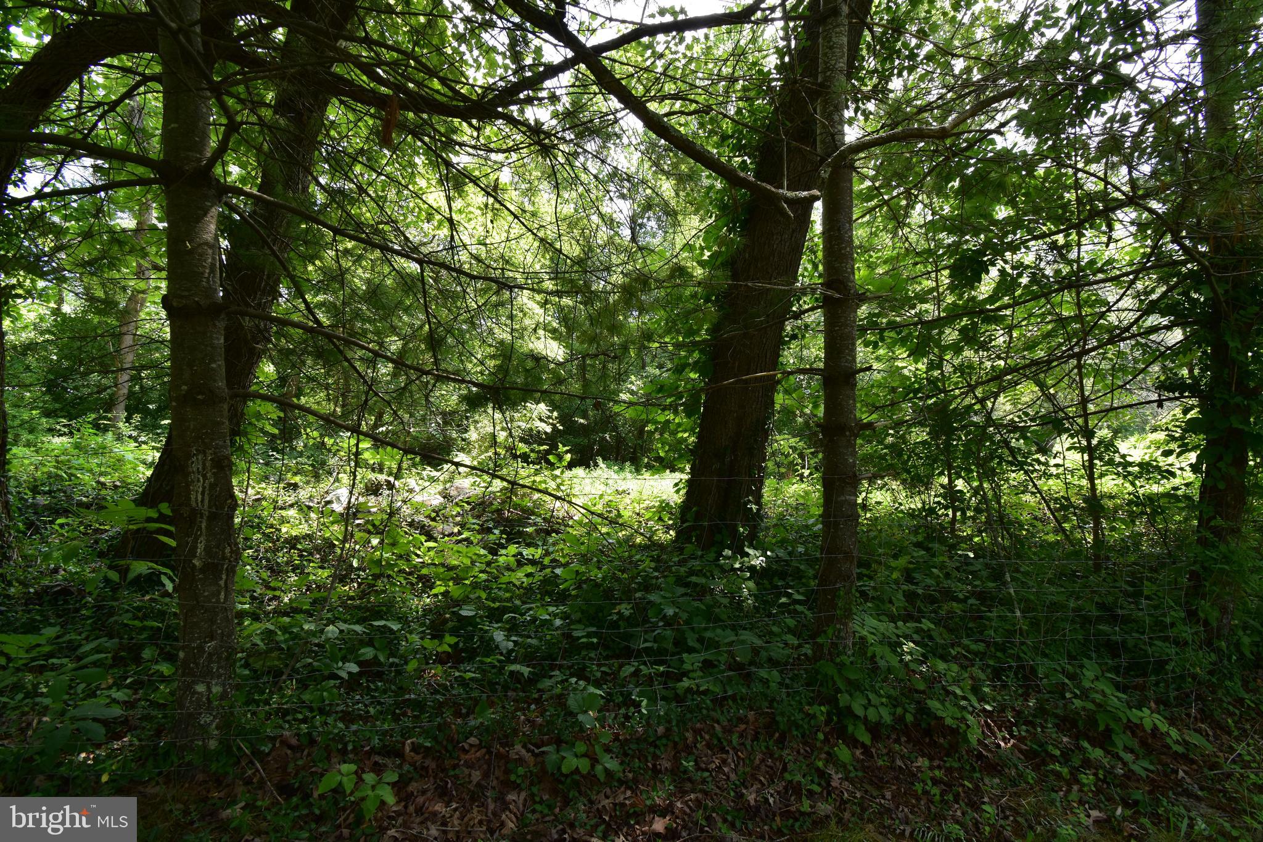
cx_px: 632
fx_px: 526
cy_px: 421
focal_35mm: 15
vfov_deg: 77.3
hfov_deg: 100.4
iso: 400
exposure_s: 1/80
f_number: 8
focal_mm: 10
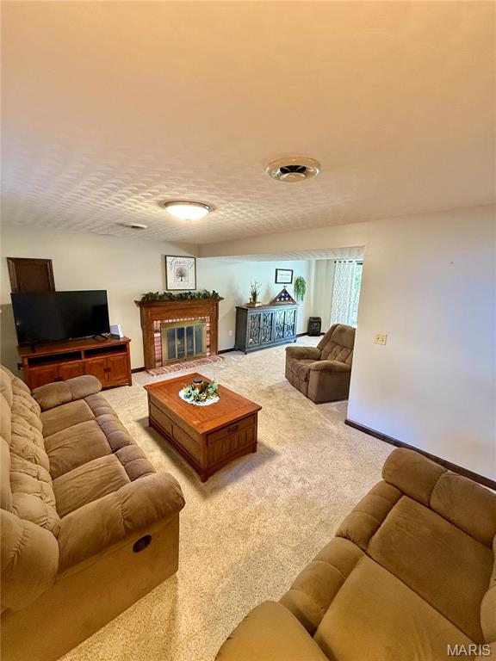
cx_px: 248
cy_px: 330
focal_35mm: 14
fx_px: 267
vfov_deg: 102.1
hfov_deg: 85.7
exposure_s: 1/60
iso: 500
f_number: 2.2
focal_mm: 2.22
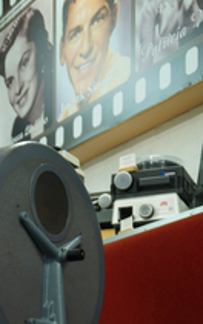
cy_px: 451
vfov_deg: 21.0
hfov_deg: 14.7
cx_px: -8
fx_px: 770
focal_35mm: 87
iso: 200
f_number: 3.5
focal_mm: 20
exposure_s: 1/10
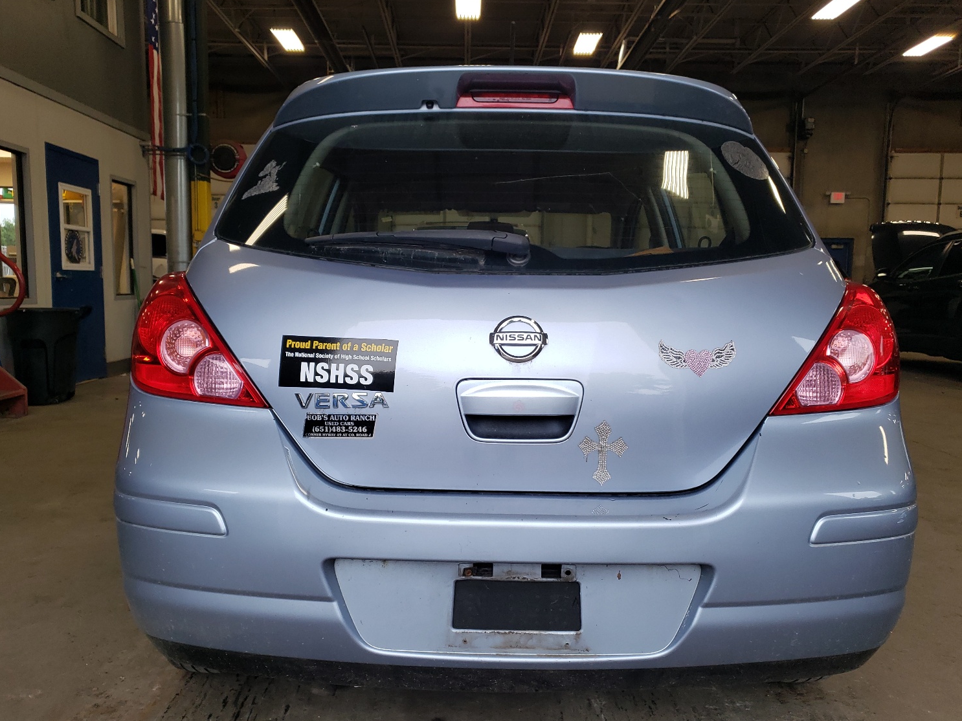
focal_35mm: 28
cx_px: 489
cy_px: 380
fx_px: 778
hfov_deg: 63.4
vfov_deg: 49.7
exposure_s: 1/120
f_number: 1.5
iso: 55
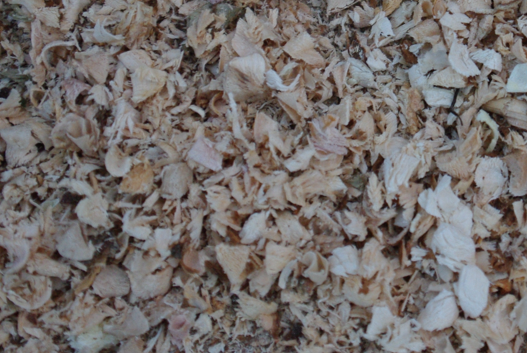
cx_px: 430
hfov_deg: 16.1
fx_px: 1847
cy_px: 40
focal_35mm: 126
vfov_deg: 10.9
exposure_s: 1/90
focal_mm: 45
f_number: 5.6
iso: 800
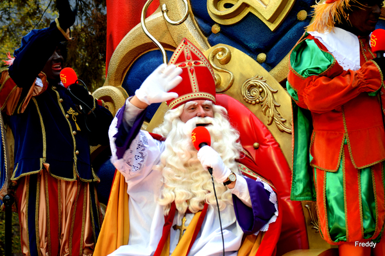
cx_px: 192
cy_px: 128
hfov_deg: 24.6
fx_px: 882
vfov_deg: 16.6
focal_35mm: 82
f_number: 5
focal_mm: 55
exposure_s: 1/100
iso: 400
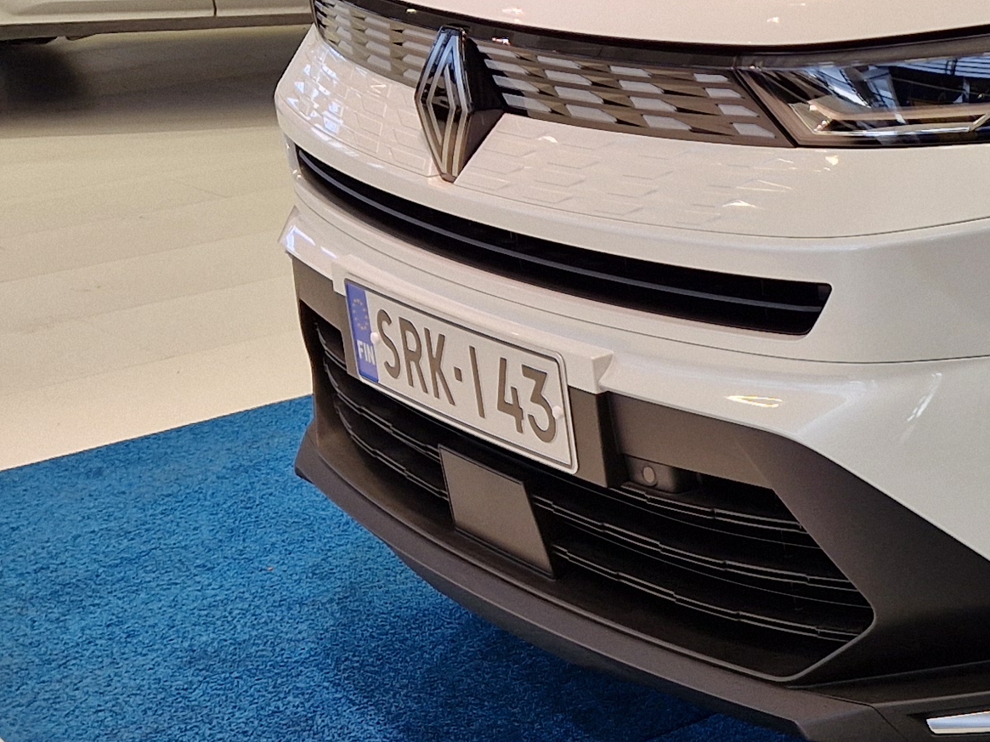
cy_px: 251
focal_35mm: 79
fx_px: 2259
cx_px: 1354
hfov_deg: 21.8
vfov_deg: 18.6
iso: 50
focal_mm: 5.4
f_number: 1.8
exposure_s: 1/100
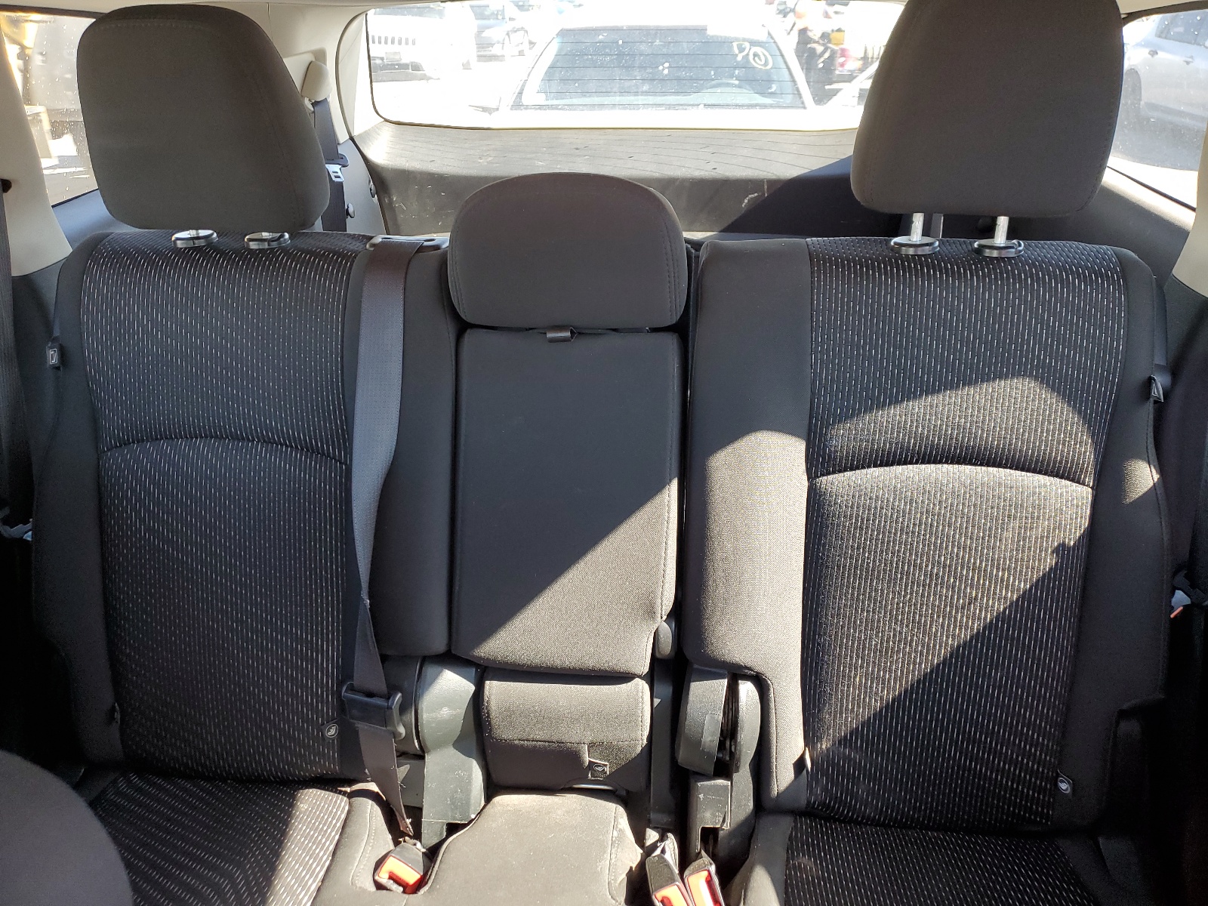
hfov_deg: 67.3
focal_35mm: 26
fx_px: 907
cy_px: 453
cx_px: 604
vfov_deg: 53.1
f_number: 1.5
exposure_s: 1/60.2
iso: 74
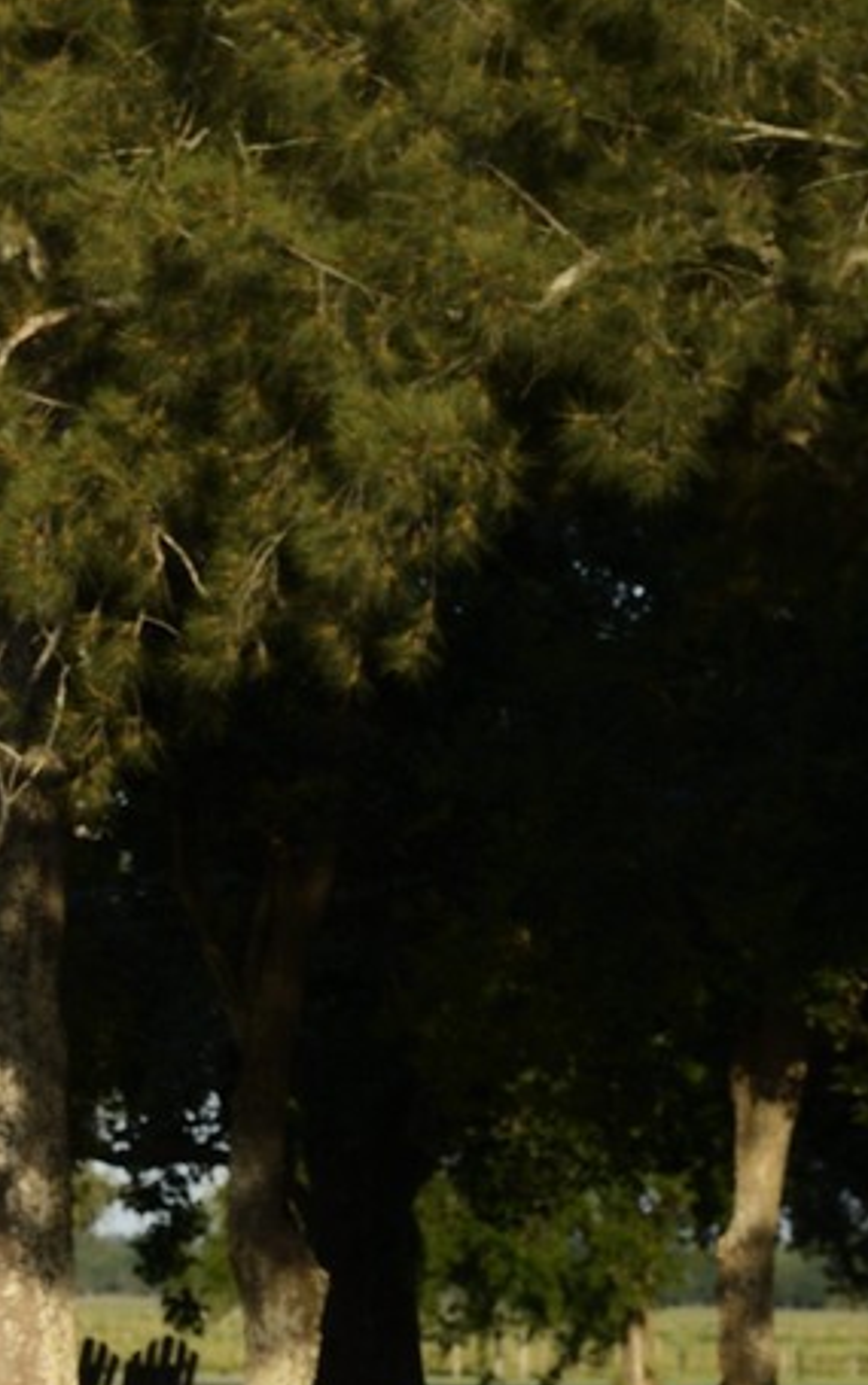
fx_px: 12848
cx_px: -1419
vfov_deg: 6.2
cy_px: 1100
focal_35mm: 340
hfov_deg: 3.8
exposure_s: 1/800
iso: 400
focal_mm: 95
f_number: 8
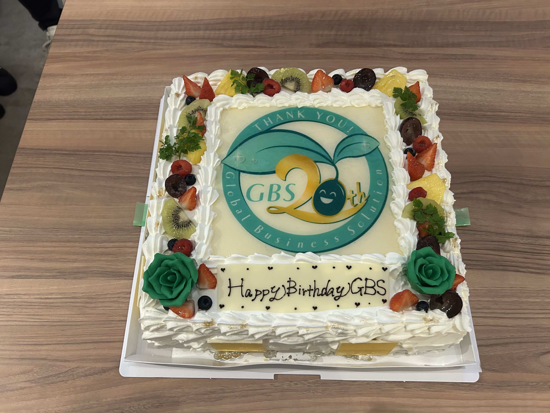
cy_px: 206
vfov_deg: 53.1
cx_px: 275
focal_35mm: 26
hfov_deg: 67.3
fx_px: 413
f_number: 1.5
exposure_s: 1/50
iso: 400
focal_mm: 5.7
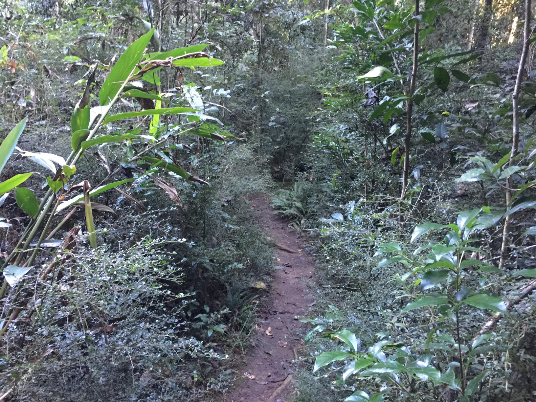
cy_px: 201
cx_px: 268
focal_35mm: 29
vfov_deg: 48.2
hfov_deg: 61.7
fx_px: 449
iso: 160
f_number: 2.2
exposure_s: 1/8
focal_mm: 4.15
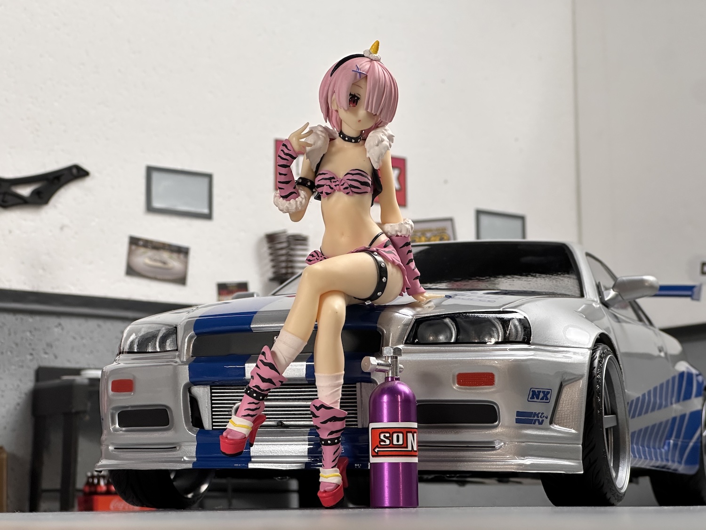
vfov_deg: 19.1
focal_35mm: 77
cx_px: 353
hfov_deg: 25.3
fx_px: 1570
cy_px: 265
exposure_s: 1/100
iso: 125
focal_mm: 9
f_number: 2.8
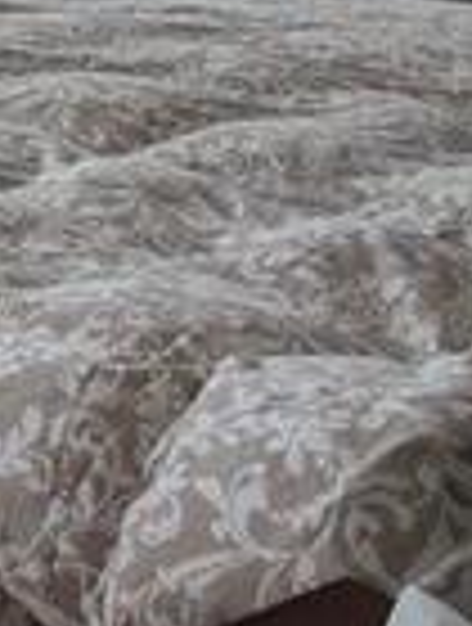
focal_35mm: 93
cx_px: -699
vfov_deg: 19.3
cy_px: -207
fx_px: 1683
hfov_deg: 12.3
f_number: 1.7
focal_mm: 2.02
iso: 65
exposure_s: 1/132
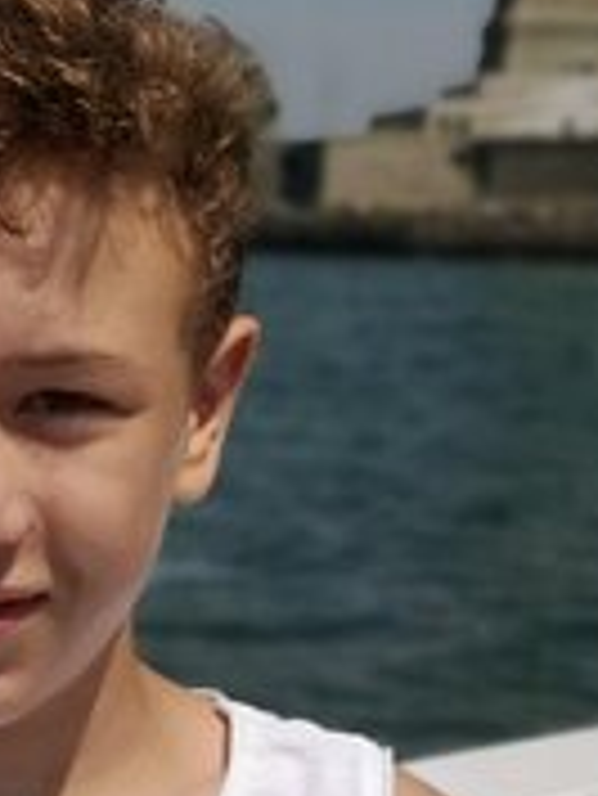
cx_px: 108
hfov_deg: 13.3
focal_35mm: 111
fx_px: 2554
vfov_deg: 17.7
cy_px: 315
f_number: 1.8
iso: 50
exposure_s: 1/3663
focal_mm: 5.58
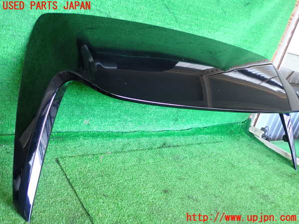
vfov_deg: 46.8
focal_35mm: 30
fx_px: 259
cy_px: 112
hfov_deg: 60.0
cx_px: 150
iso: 200
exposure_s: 1/30
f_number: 2.3
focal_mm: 5.4
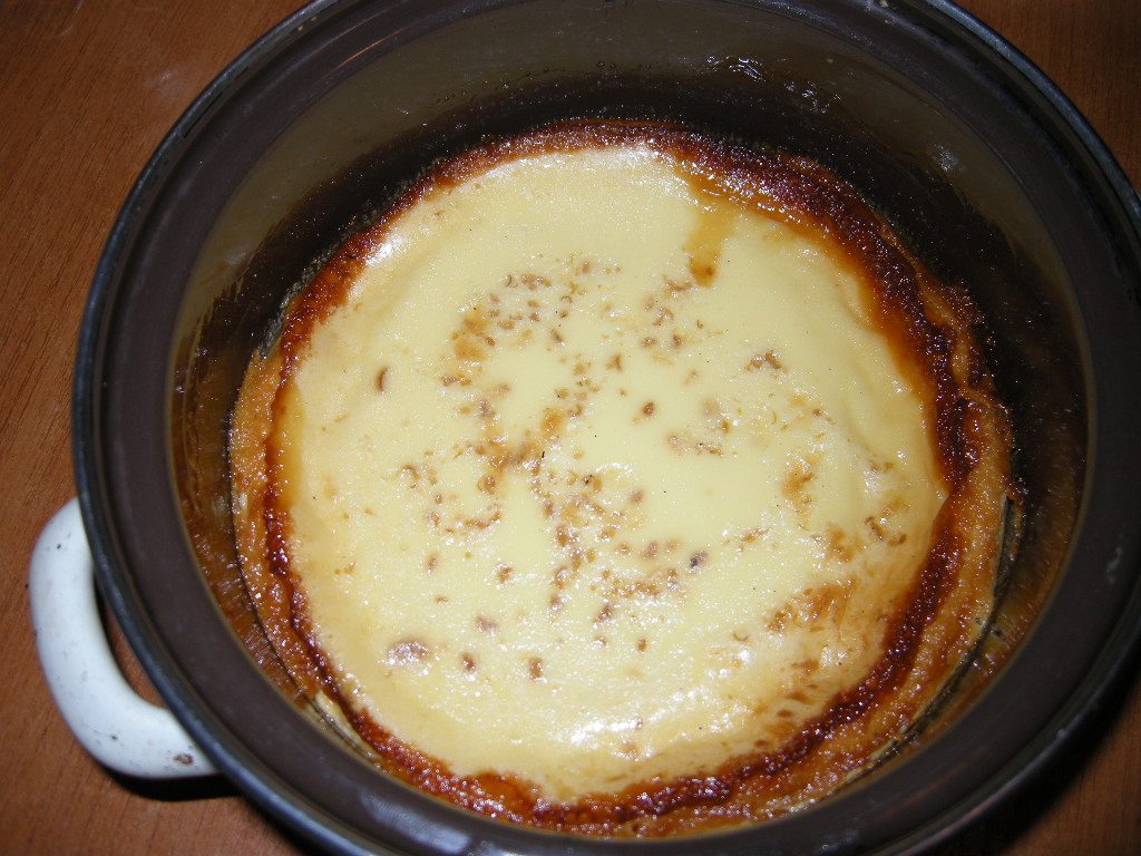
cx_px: 570
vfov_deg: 40.7
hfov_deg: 52.6
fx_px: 1154
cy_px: 428
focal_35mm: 35
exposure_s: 1/60
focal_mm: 7.5
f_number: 2.7
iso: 64
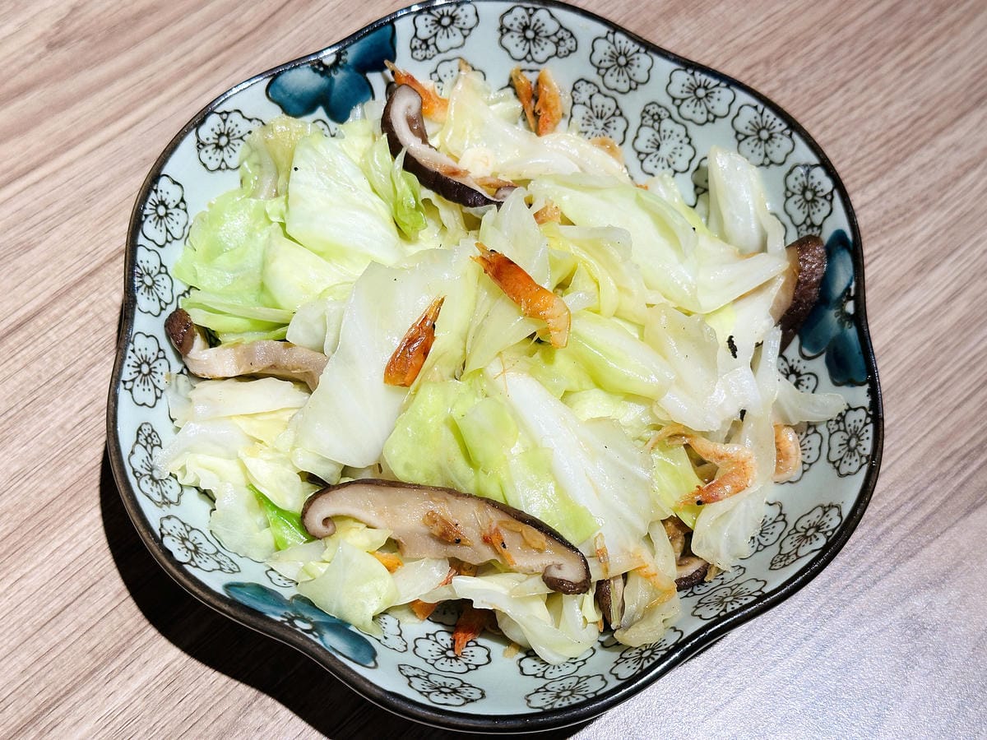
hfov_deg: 39.7
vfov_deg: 30.3
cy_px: 370
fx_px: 1369
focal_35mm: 48
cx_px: 494
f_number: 1.78
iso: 64
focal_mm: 6.86
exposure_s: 1/60
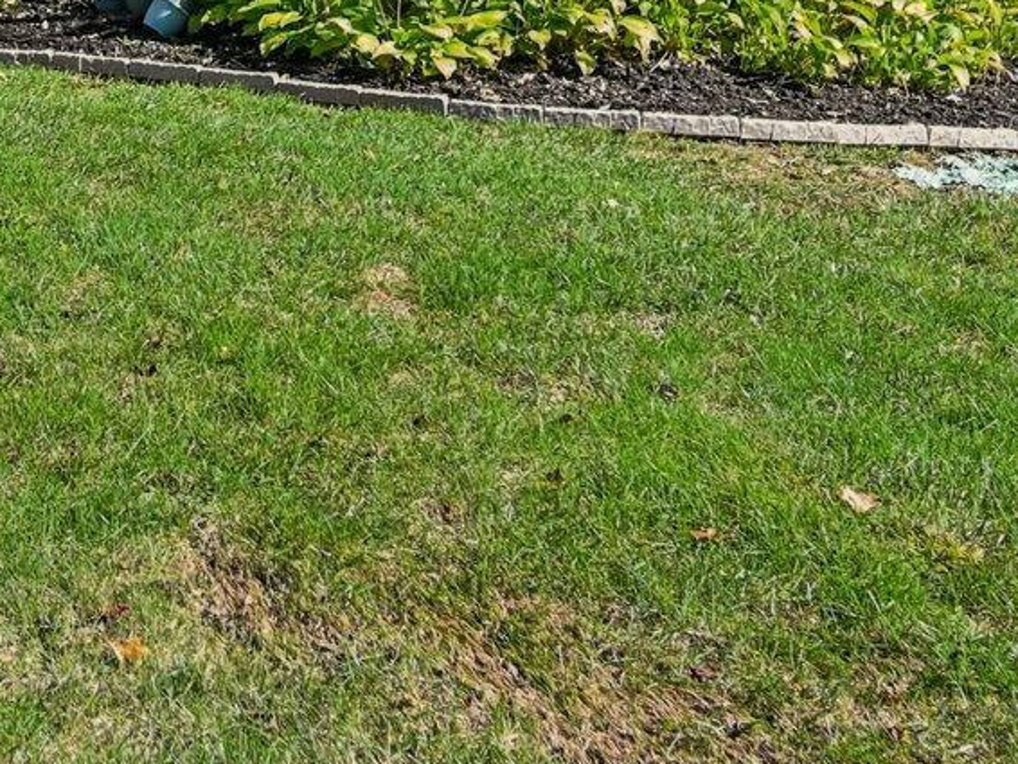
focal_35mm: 73
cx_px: -264
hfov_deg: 23.8
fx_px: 2148
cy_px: -367
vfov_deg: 18.1
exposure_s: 1/1000
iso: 400
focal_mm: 21
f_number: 4
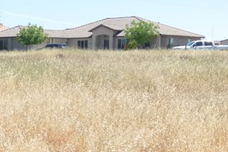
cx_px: -94
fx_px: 512
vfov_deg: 16.7
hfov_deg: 21.8
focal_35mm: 81
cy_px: 122
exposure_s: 1/640
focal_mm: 4.3
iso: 100
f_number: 4
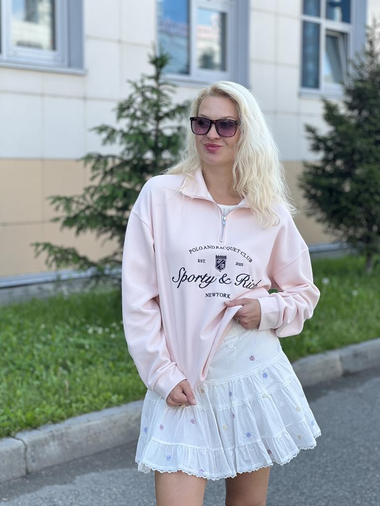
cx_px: 190
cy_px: 253
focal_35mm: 77
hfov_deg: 19.1
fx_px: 1127
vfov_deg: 25.3
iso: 20
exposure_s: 1/131
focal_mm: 9
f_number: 2.8
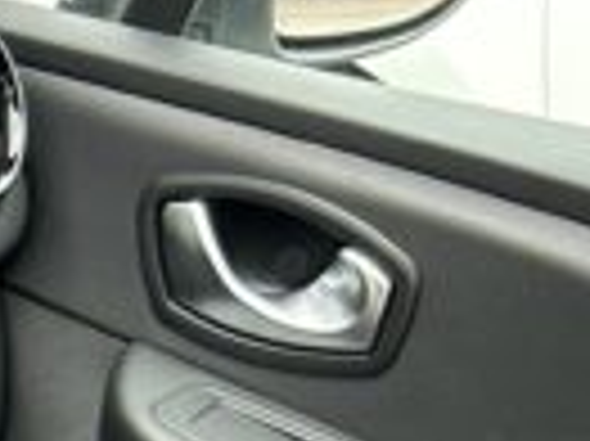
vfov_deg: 8.0
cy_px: 1323
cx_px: -919
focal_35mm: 159
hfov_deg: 10.4
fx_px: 2708
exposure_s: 1/121
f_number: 1.5
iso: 100
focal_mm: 5.7
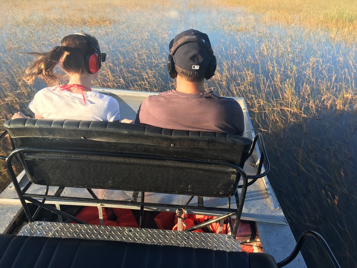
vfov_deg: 48.2
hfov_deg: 61.7
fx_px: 299
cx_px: 178
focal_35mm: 29
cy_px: 134
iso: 25
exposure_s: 1/386
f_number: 2.2
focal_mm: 4.15
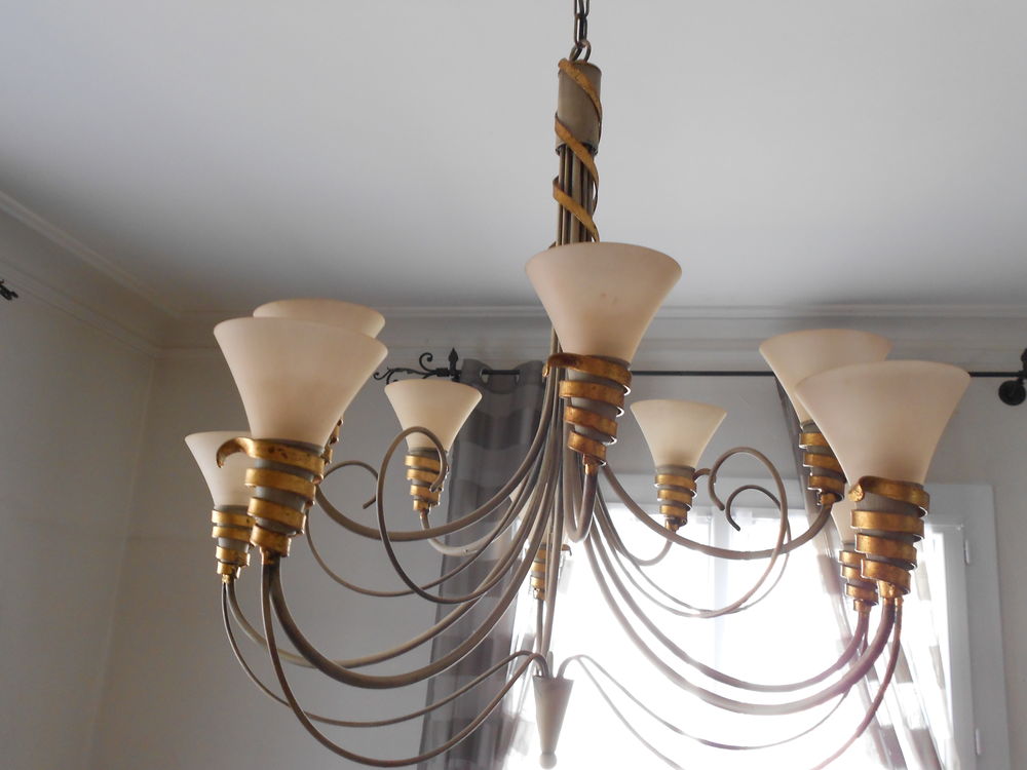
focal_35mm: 32
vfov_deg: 44.2
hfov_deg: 56.8
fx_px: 949
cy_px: 385
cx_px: 514
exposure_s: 1/30
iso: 200
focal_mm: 6
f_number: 3.6
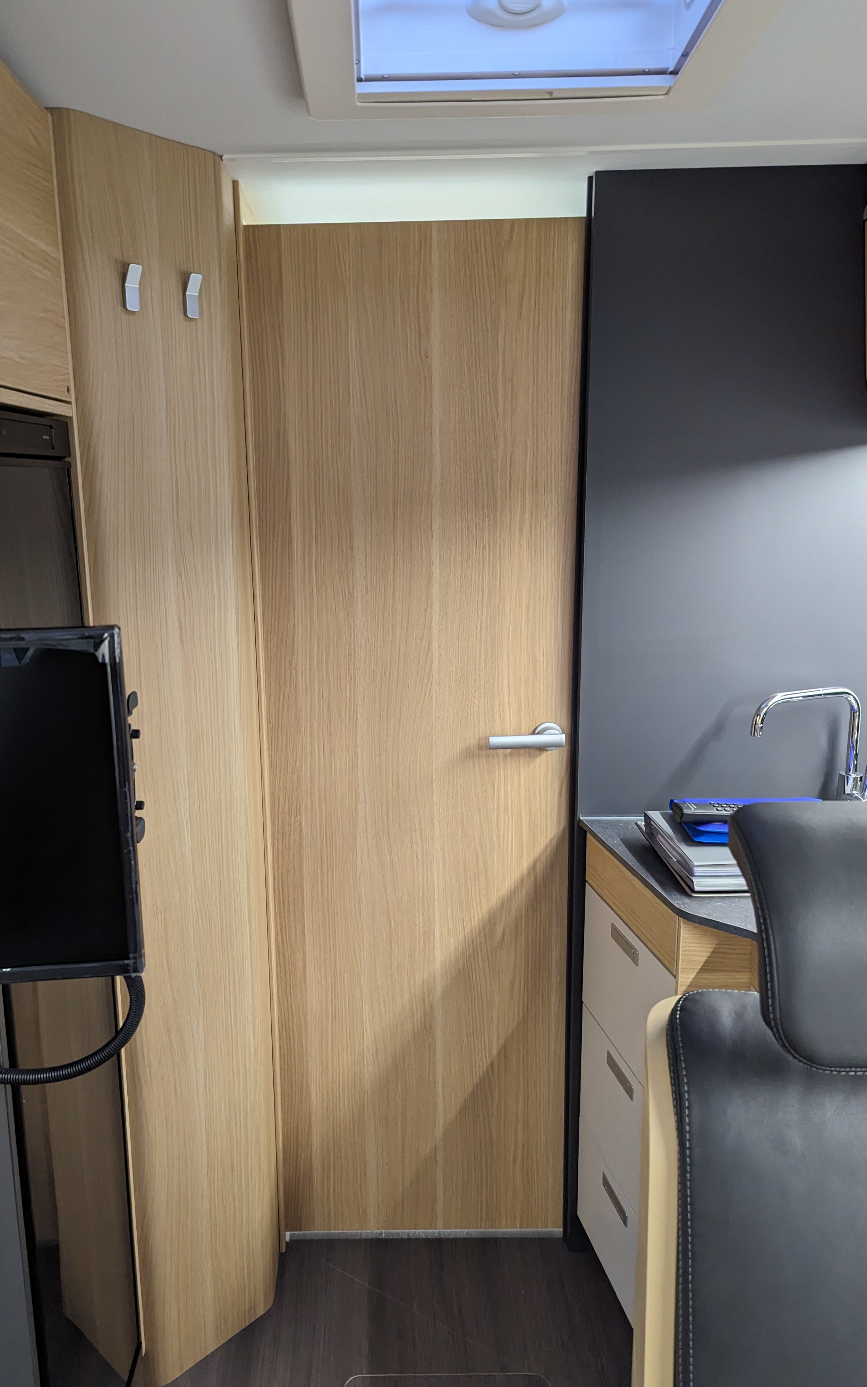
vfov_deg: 70.4
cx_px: 359
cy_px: 680
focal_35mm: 26
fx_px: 983
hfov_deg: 47.4
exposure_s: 1/73.2
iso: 1100
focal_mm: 6.81
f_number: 1.85
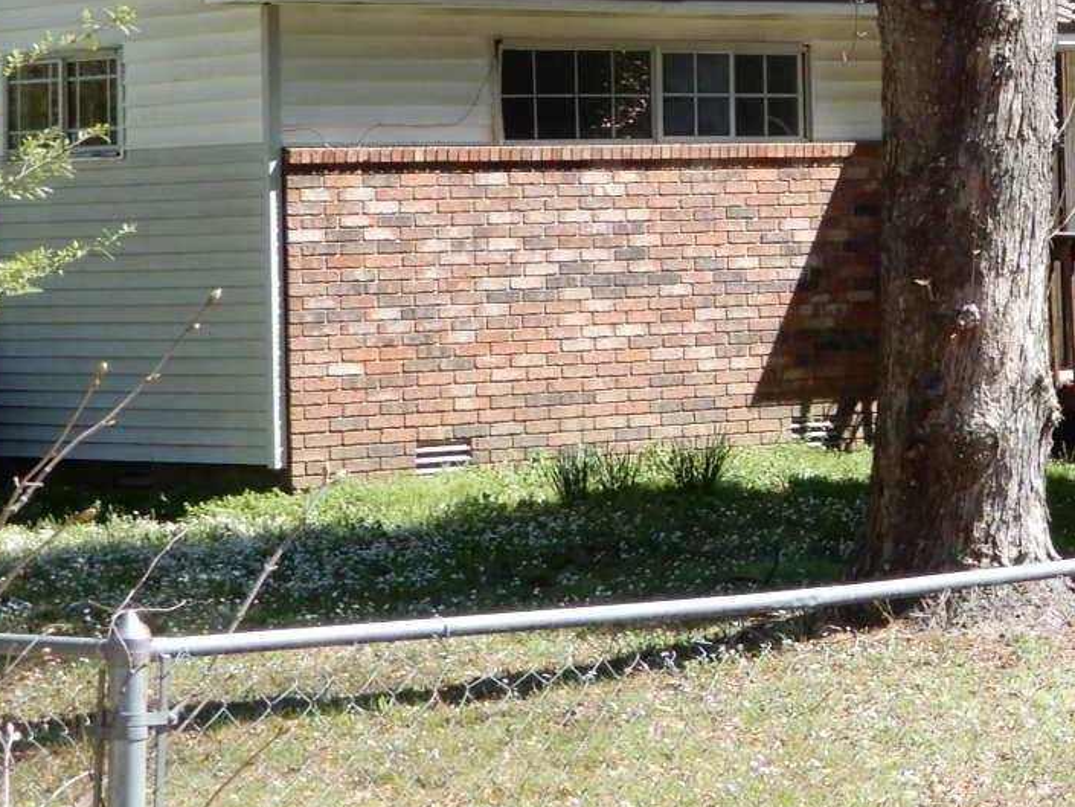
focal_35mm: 145
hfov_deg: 13.4
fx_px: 4504
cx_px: 1150
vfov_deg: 10.2
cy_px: 73
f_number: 4
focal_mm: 8
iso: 80
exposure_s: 1/200
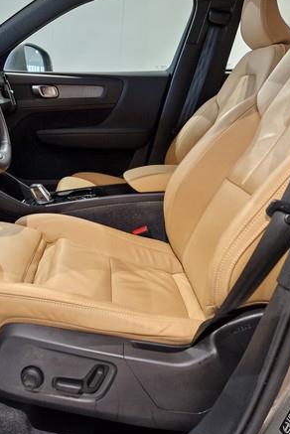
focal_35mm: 35
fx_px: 422
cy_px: 200
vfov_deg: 54.3
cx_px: 63
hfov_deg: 36.7
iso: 400
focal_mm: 5.4
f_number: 1.8
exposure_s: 1/100
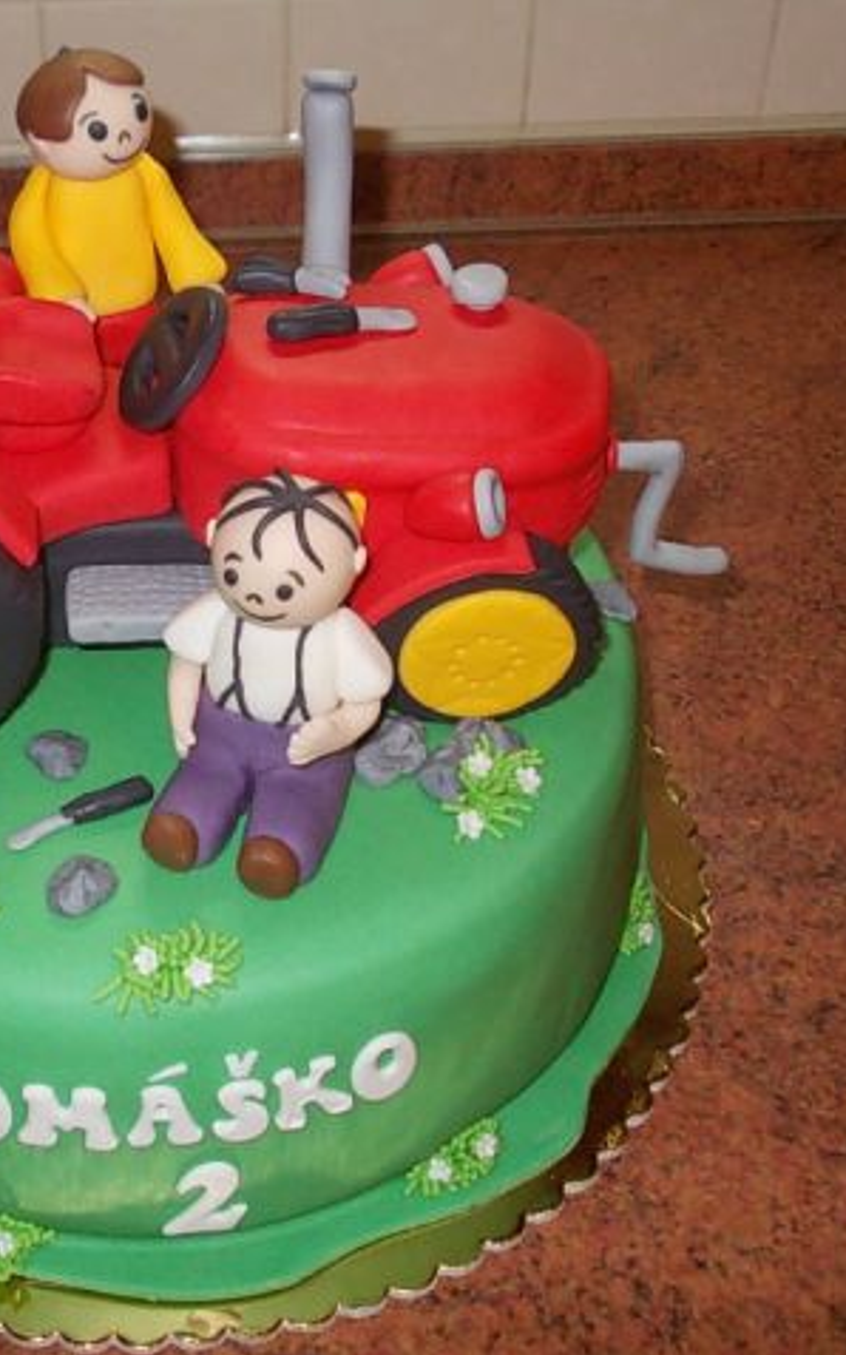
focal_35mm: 54
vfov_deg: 37.5
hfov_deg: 23.6
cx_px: 153
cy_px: 679
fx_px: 1993
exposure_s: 1/30
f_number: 3.1
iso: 200
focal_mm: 5.3
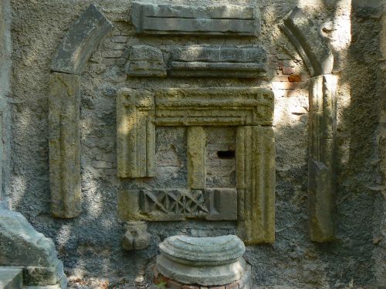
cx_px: 193
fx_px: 401
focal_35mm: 36
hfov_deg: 51.4
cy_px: 144
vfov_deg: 39.7
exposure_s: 1/100
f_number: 5
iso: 80
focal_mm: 6
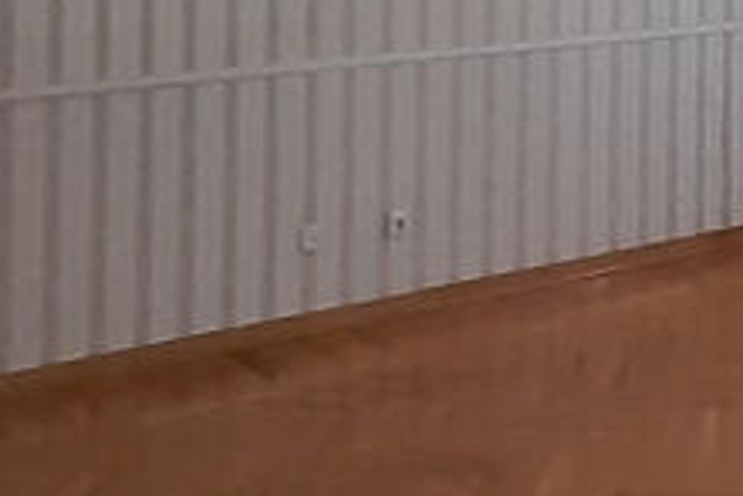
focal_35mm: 77
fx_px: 1590
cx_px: 652
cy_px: -235
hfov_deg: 25.6
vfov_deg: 16.3
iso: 250
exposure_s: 1/50
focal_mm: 1.13
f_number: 2.2
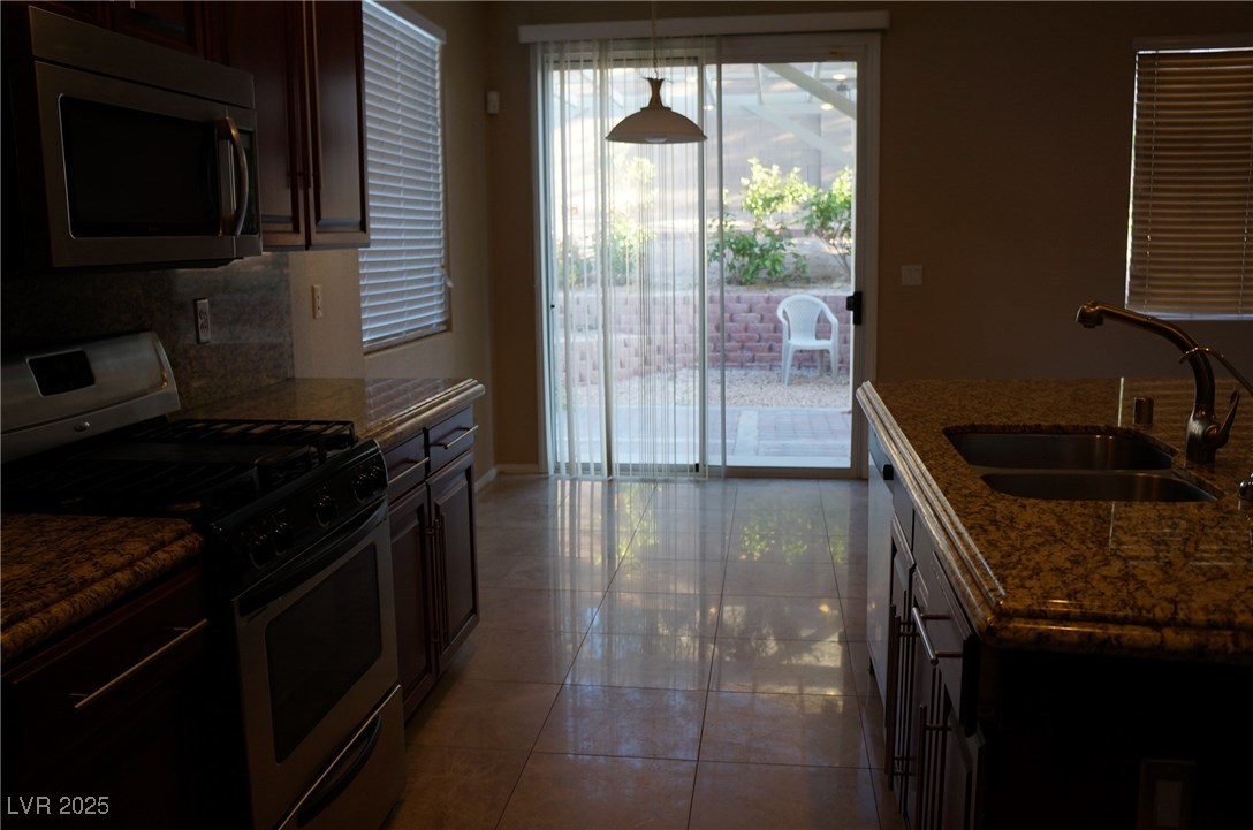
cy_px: 415
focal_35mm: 30
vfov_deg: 43.4
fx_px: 1042
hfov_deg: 62.0
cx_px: 626
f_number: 4
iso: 200
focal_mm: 20
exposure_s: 1/60
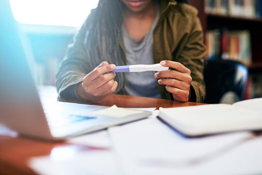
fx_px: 364
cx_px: 131
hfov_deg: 39.6
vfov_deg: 27.0
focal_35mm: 50
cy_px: 88
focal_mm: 50
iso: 320
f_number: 2
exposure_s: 1/320
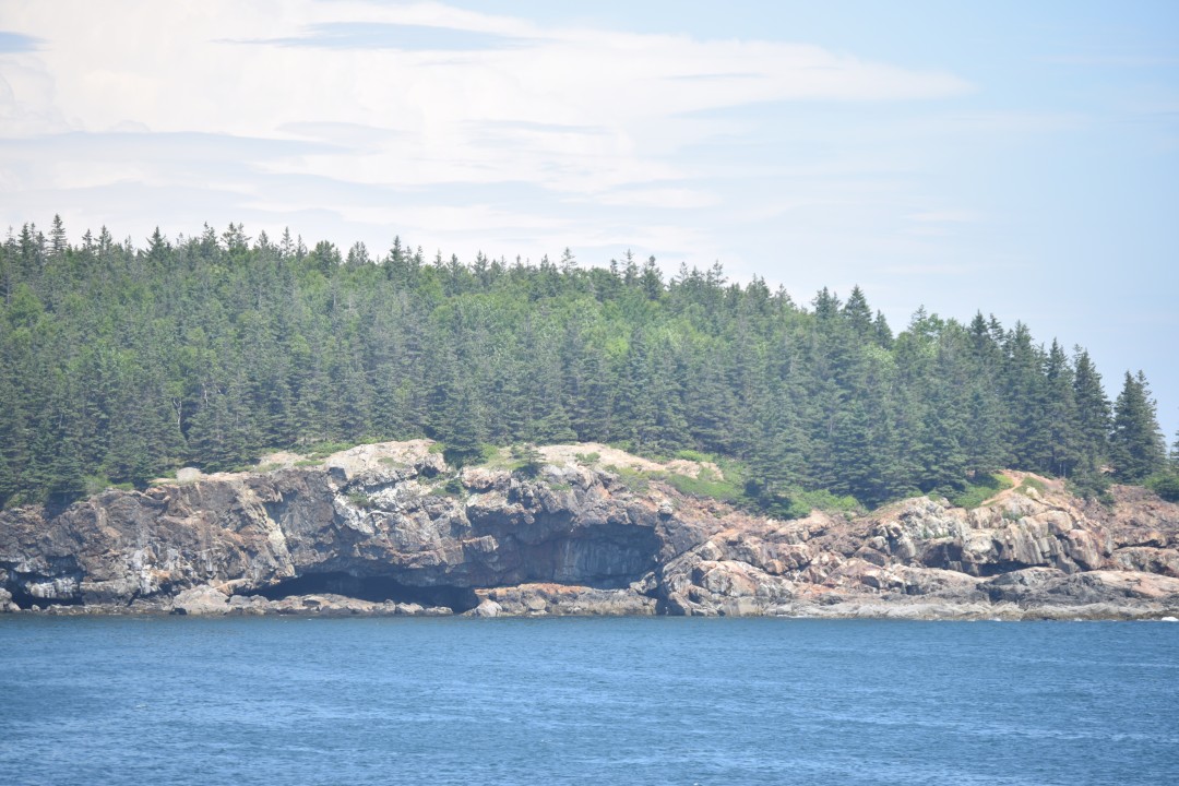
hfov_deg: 10.2
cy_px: 393
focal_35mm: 202
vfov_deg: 6.8
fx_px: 6631
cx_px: 590
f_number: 5
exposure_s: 1/320
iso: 100
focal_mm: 135
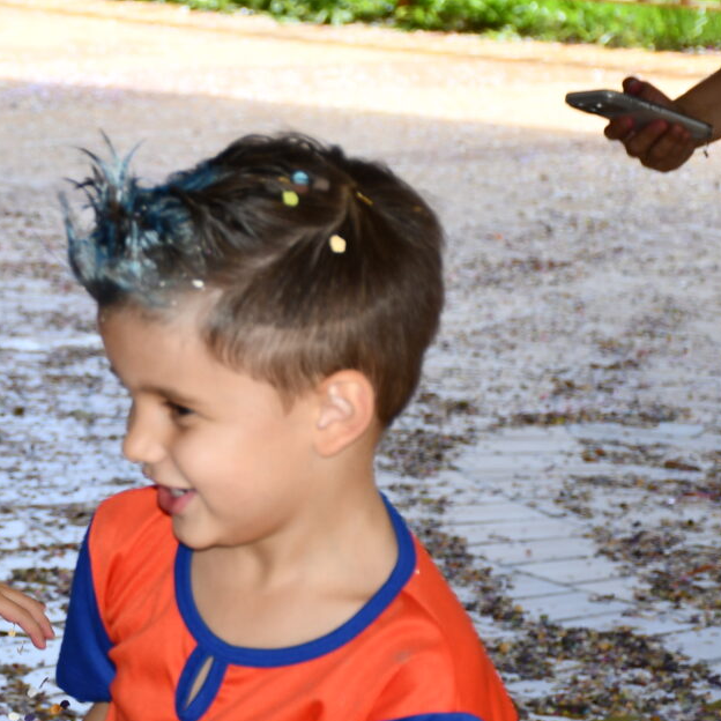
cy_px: 415
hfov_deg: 8.5
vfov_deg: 8.6
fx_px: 4807
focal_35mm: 204
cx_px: -228
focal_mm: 52
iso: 200
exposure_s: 1/250
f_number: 4.8
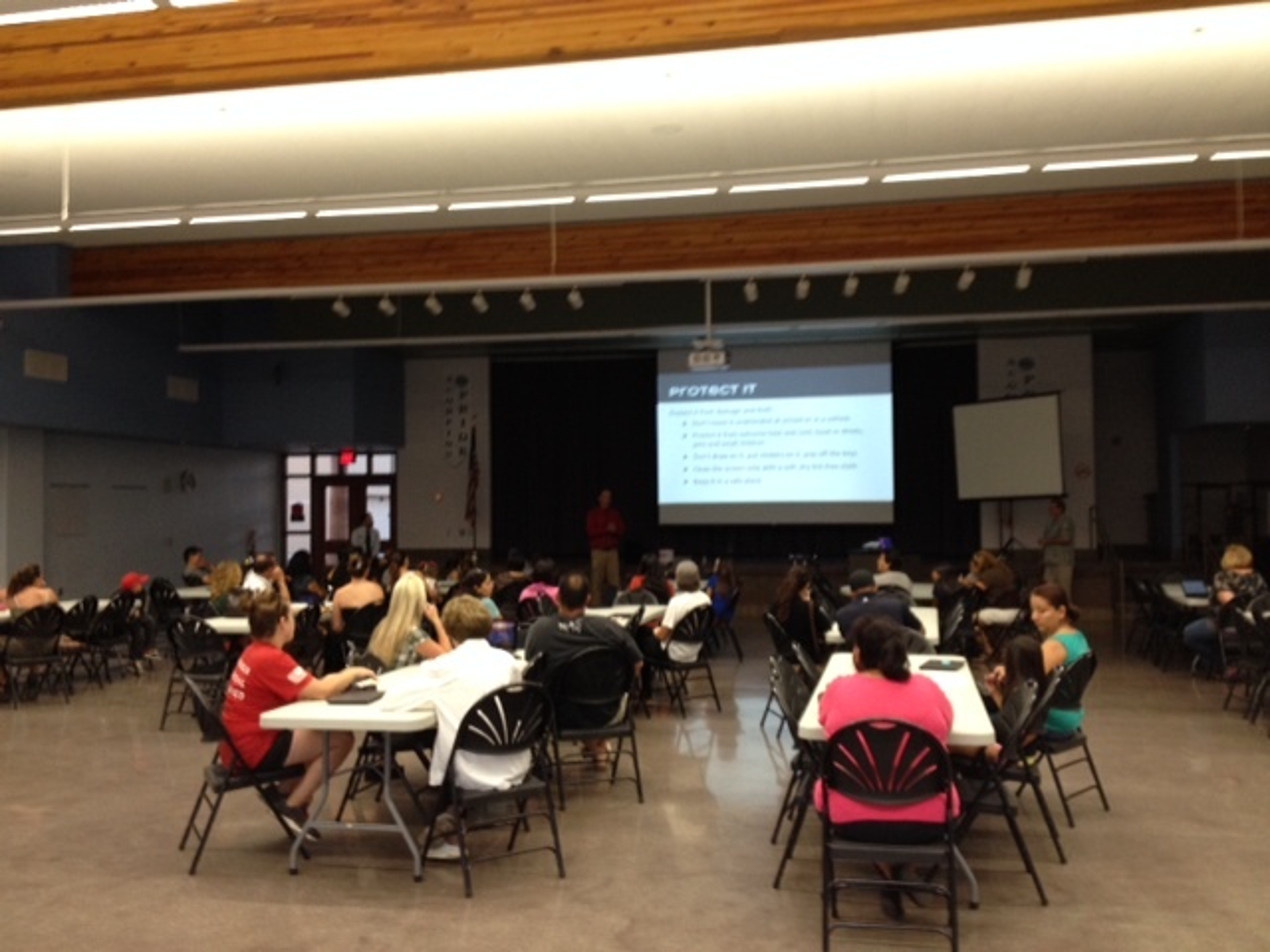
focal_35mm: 35
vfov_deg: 40.7
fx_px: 1284
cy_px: 476
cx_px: 635
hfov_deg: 52.6
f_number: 2.4
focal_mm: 4.28
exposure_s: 1/20
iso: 125
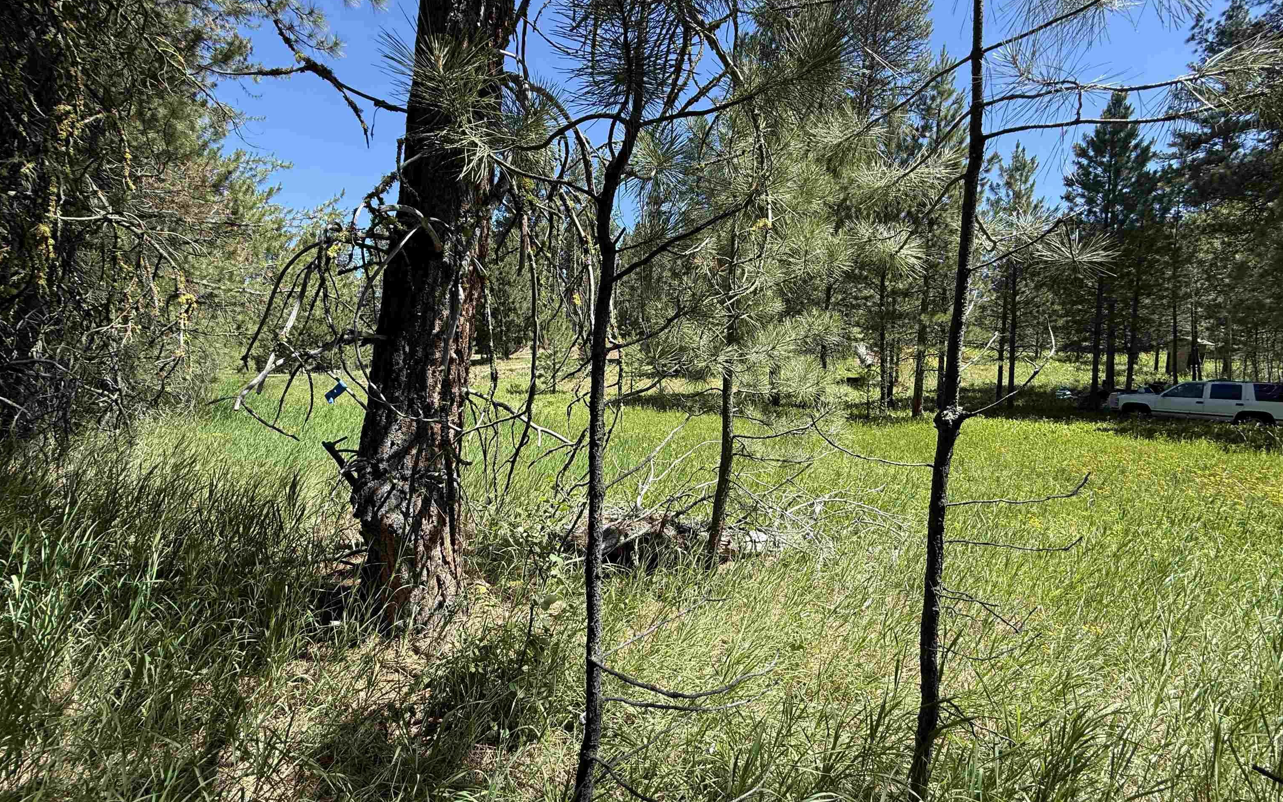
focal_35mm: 15
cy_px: 399
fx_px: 525
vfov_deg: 74.8
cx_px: 644
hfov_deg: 101.5
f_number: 2.2
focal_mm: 2.22
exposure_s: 1/613
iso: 50
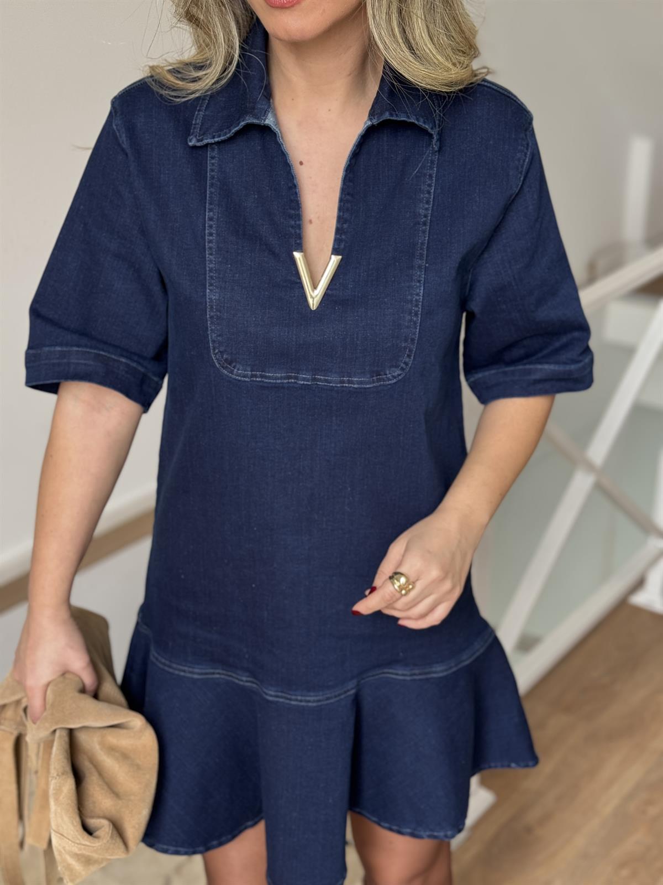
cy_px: 442
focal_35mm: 48
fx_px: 1226
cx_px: 332
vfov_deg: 39.7
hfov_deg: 30.3
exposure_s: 1/121
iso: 80
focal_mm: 6.76
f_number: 1.78
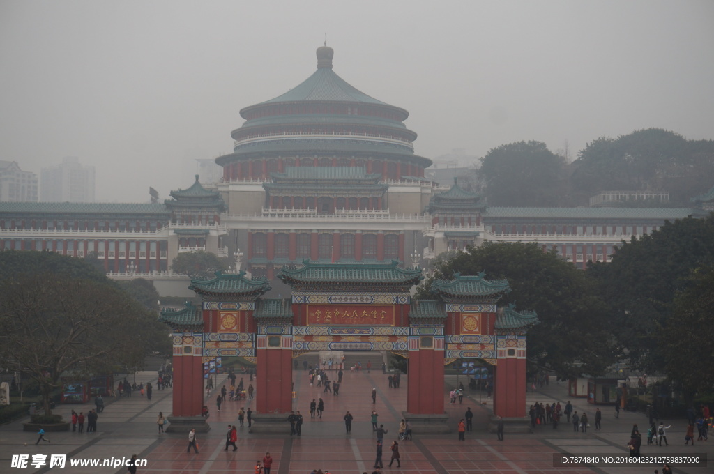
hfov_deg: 32.7
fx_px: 1218
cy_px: 237
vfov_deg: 22.0
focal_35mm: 62
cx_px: 357
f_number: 5.6
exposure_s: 1/160
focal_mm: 41
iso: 200
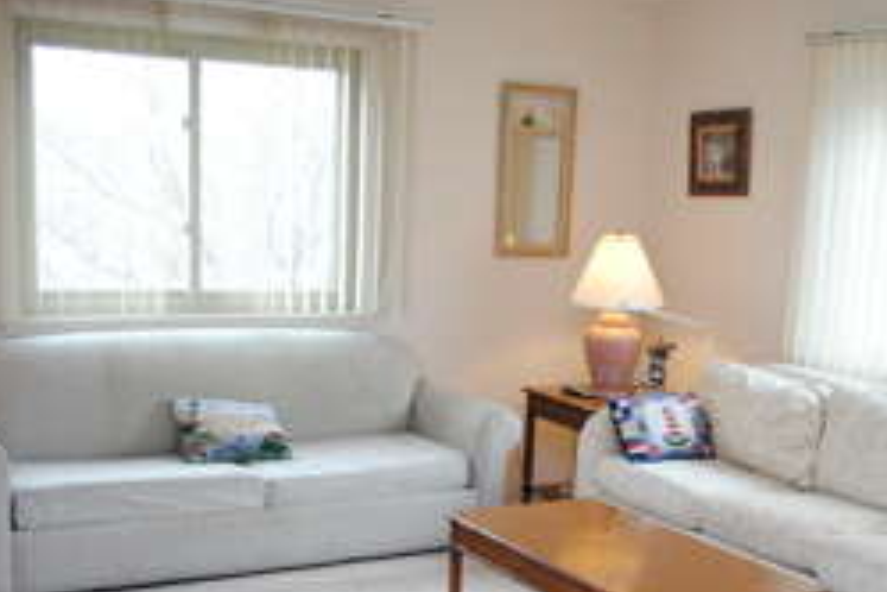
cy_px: 469
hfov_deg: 37.2
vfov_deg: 25.1
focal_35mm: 53
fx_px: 1306
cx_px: 575
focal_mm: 22
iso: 200
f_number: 3.8
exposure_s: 1/40
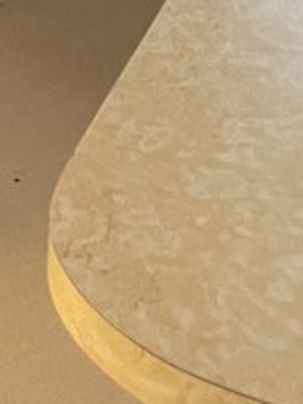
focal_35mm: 126
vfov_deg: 12.5
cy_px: -541
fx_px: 1472
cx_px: -126
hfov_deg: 11.4
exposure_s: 1/30
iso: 640
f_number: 1.6
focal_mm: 5.1
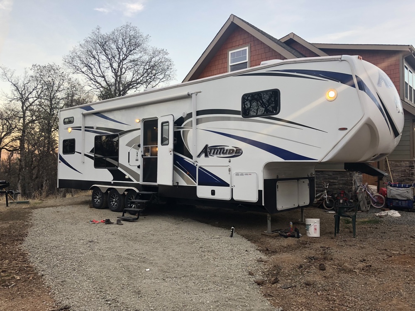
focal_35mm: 28
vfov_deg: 49.7
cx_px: 208
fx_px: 336
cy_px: 156
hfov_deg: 63.4
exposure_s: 1/120
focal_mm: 3.99
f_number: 1.8
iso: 40
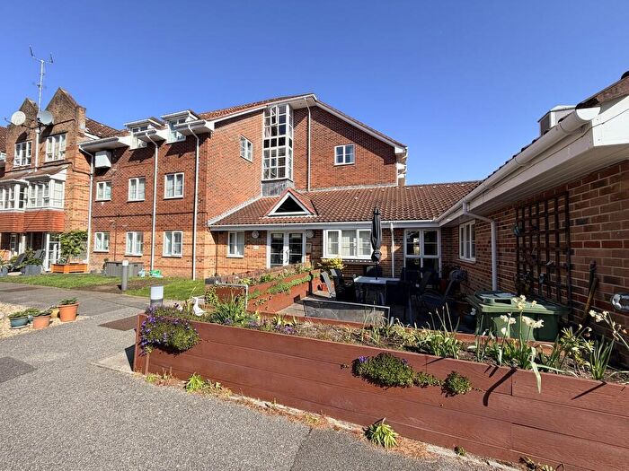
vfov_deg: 85.7
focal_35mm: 14
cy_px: 236
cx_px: 314
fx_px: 254
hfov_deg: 102.1
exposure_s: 1/770
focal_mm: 2.22
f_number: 2.2
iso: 25
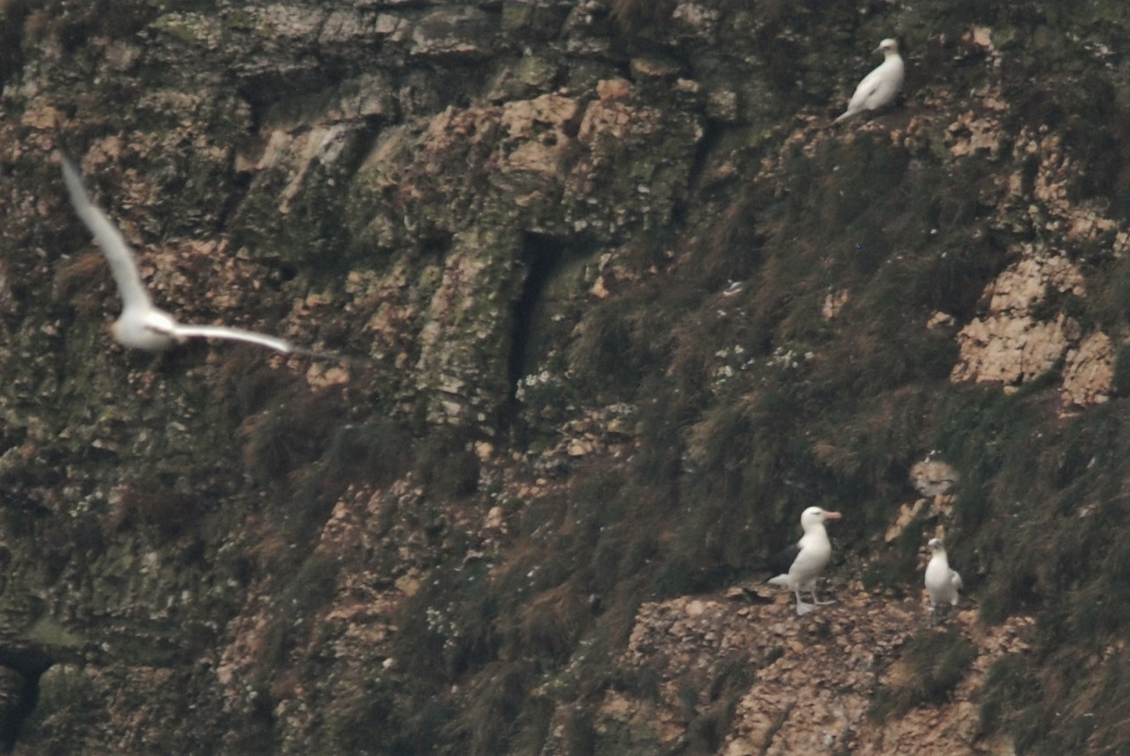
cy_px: 378
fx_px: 23571
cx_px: 565
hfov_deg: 2.7
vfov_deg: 1.8
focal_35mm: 750
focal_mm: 500
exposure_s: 1/250
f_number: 6.3
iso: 400
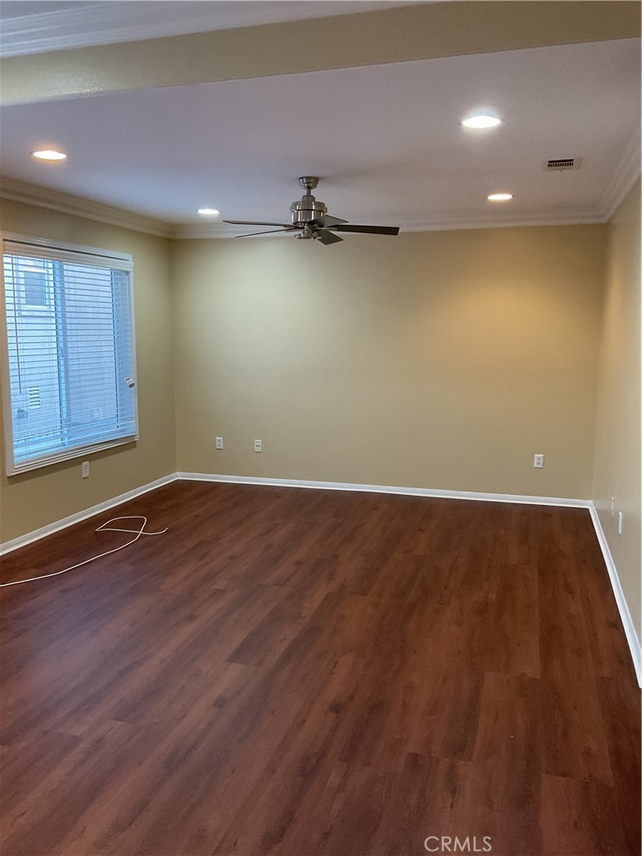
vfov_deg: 61.7
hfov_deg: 48.2
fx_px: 717
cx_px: 321
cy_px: 428
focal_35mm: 29
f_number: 1.8
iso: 200
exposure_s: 1/60
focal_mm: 3
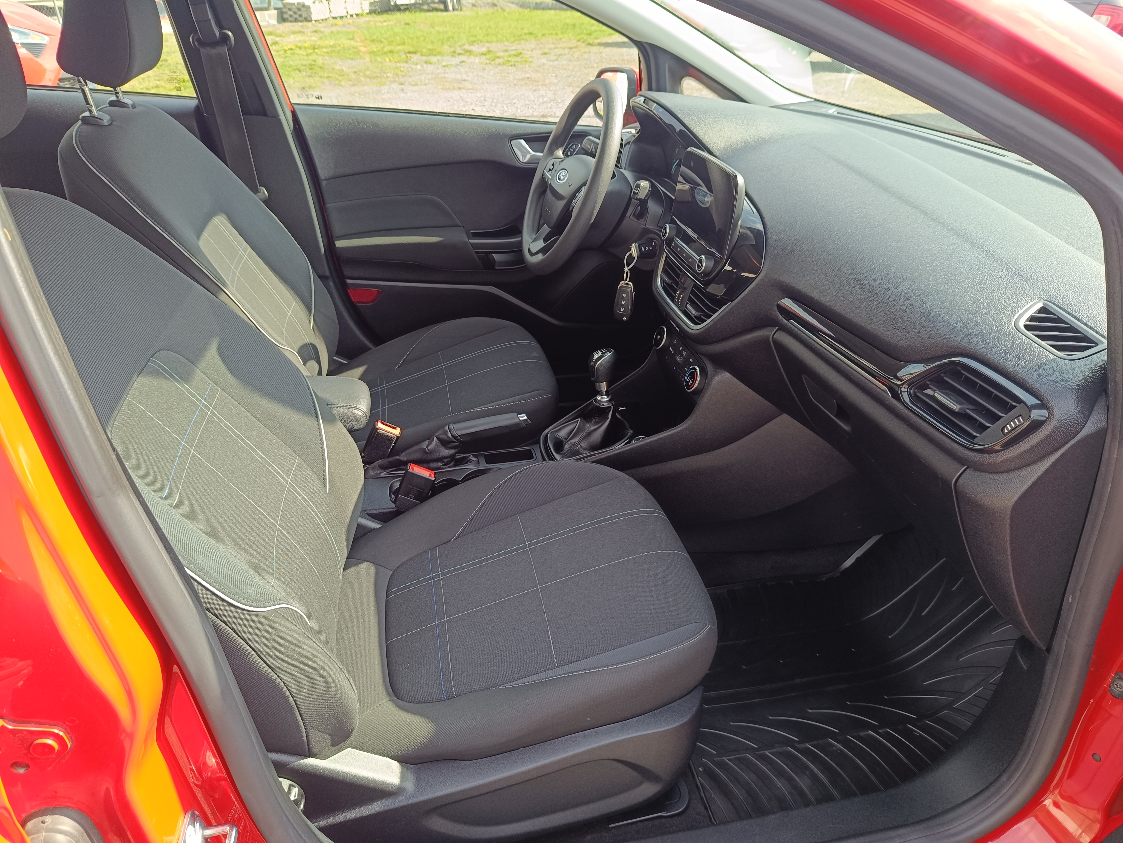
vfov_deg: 56.8
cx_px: 562
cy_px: 422
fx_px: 779
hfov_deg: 71.6
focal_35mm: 24
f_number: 1.88
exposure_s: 1/125
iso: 51
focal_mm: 5.59
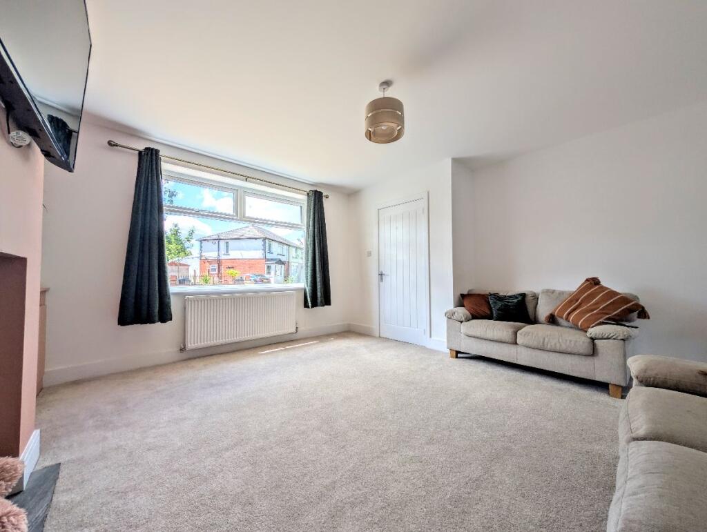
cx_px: 354
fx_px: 245
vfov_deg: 94.6
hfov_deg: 110.5
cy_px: 266
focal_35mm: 12
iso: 52
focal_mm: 2.02
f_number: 1.7
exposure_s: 1/970
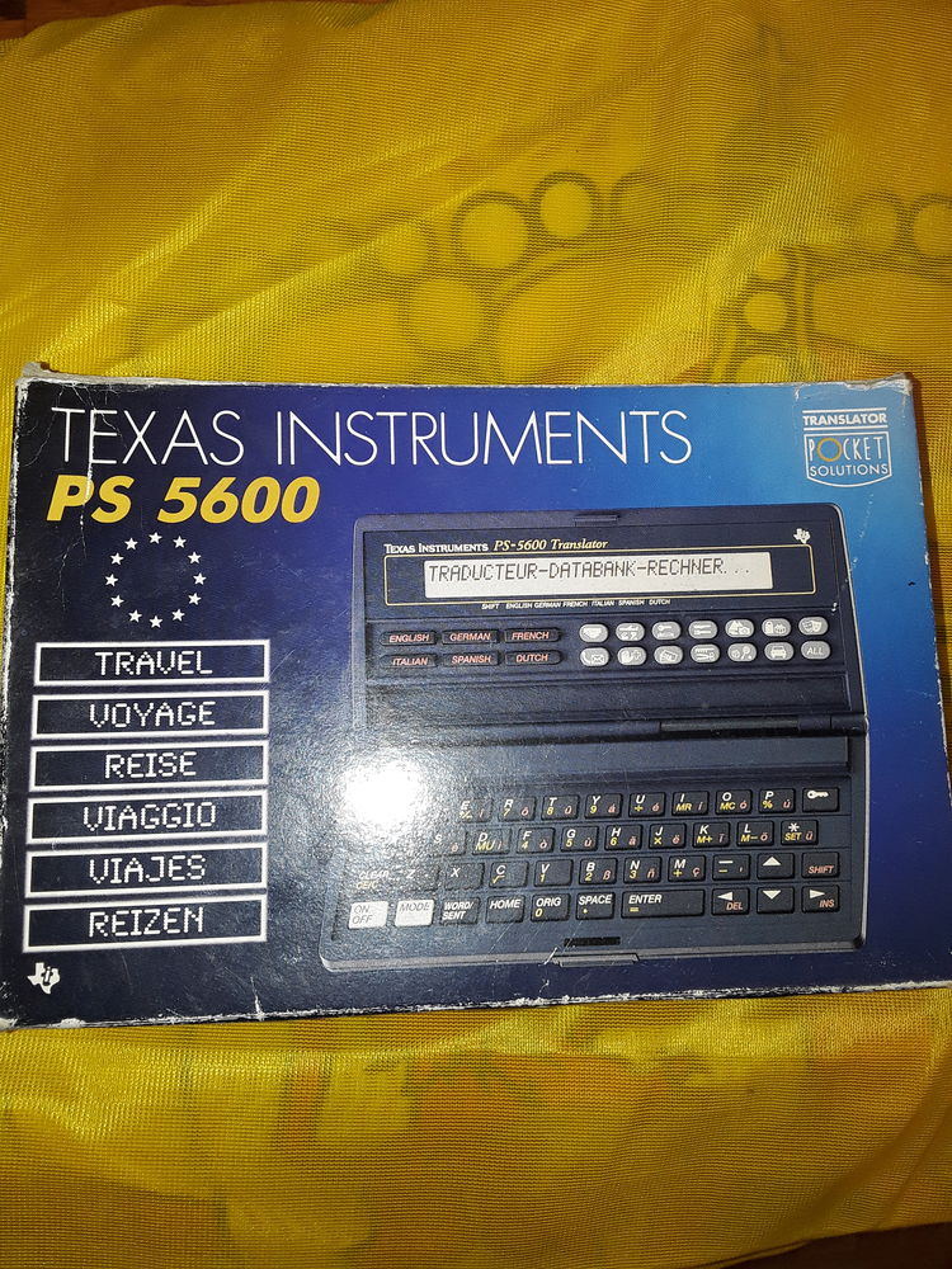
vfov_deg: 65.3
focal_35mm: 27
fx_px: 990
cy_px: 634
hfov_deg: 51.4
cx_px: 476
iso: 50
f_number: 1.9
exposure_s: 1/100
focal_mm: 2.91
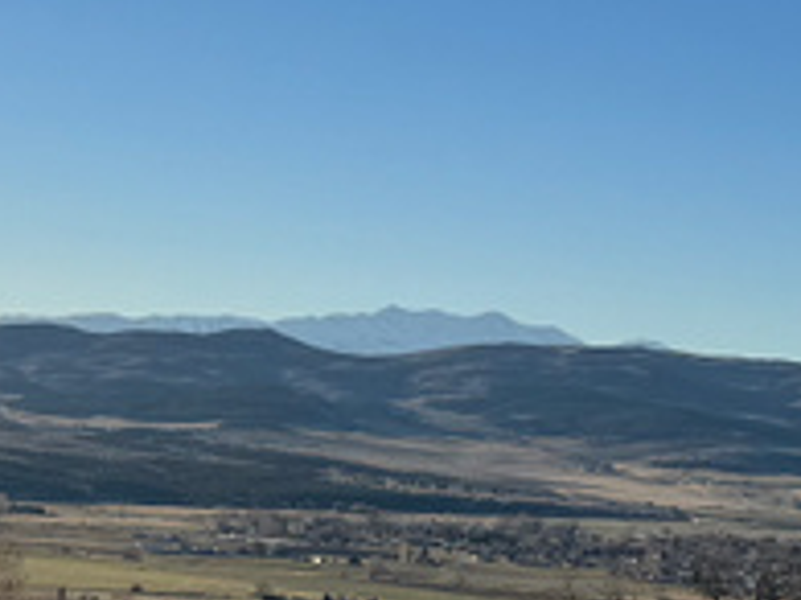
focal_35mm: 126
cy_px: 358
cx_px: -74
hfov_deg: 15.3
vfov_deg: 11.7
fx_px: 2914
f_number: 1.78
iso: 80
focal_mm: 6.76
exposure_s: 1/7092
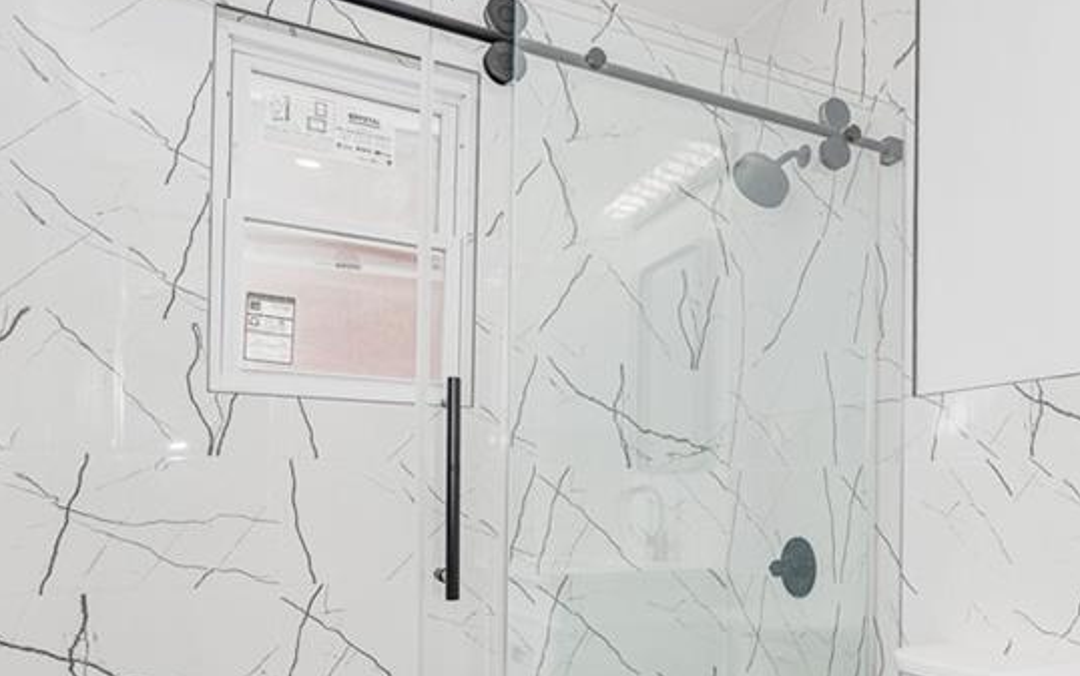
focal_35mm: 31
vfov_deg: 39.9
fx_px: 913
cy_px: 481
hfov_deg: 57.6
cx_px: 829
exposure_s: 1/50
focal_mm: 16
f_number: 5.6
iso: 50
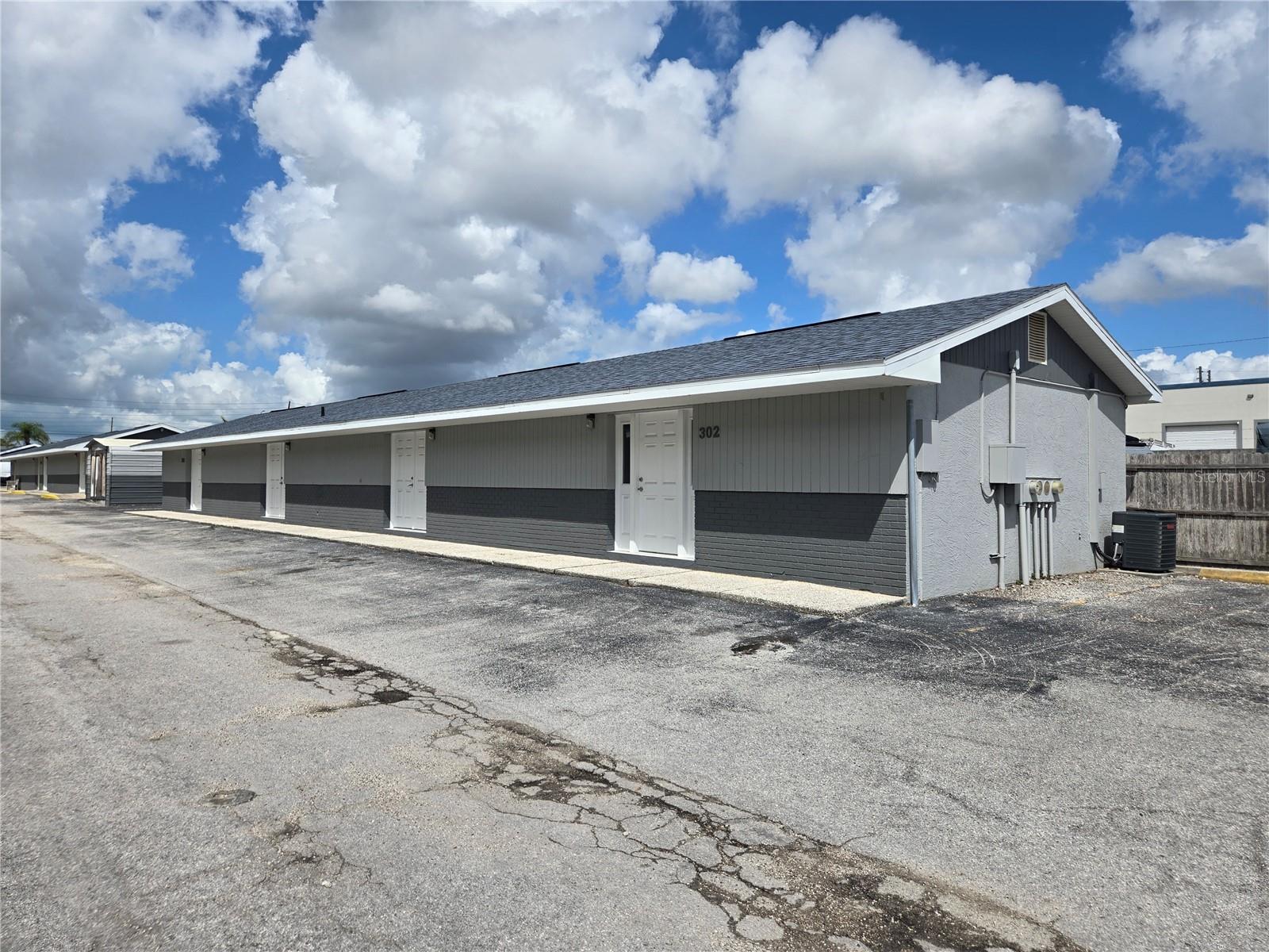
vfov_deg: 58.9
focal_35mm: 23
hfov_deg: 73.9
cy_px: 476
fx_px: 843
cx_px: 634
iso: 25
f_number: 1.8
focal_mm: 5.4
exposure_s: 1/3608
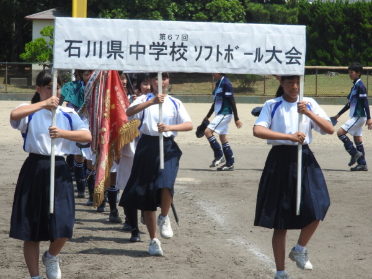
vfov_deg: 8.2
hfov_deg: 11.0
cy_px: 140
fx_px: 1934
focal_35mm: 180
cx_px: 186
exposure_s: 1/500
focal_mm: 32.2
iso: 100
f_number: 5.3
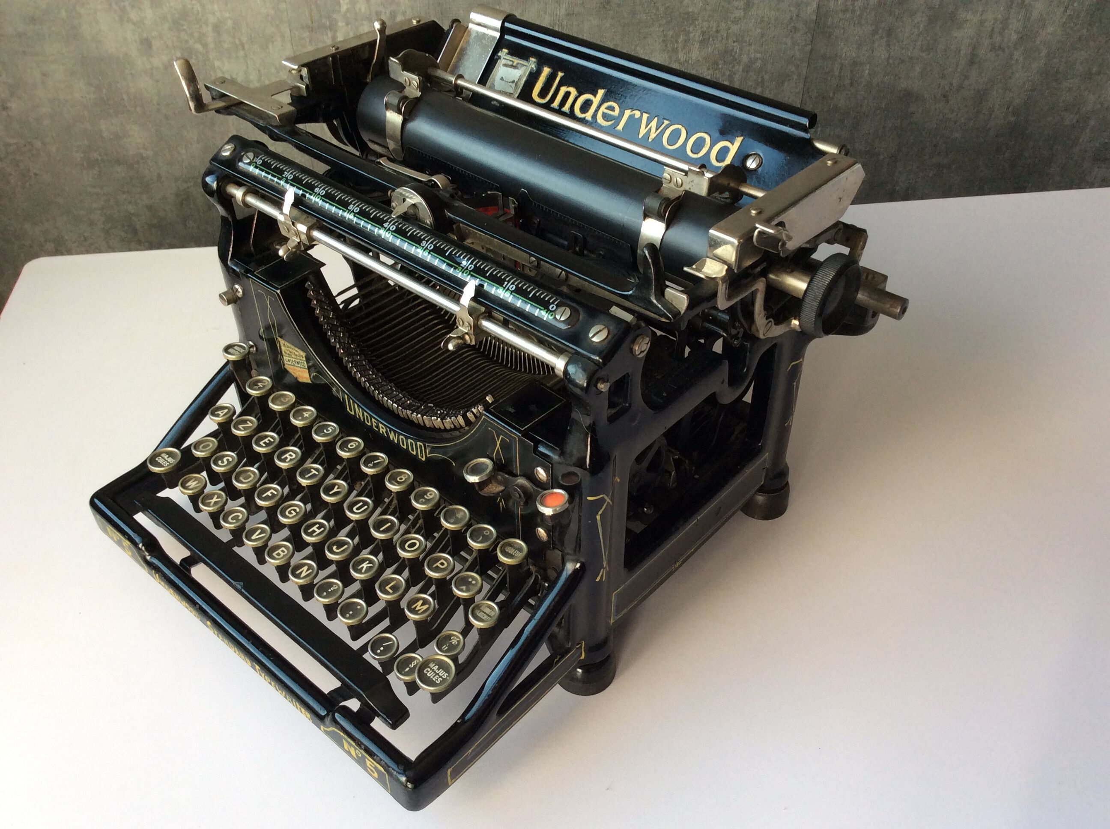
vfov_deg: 44.1
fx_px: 1025
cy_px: 414
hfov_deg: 56.9
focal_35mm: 32
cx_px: 555
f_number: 2.4
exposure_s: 1/100
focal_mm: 3.3
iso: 40
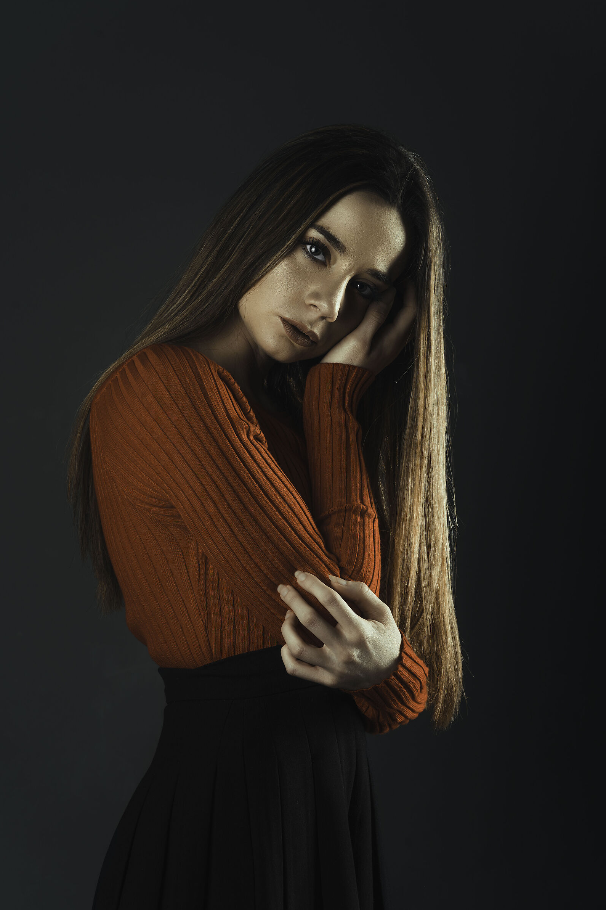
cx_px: 301
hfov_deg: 8.3
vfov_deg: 12.4
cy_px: 453
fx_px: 4192
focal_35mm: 166
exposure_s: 1/200
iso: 125
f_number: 9
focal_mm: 165
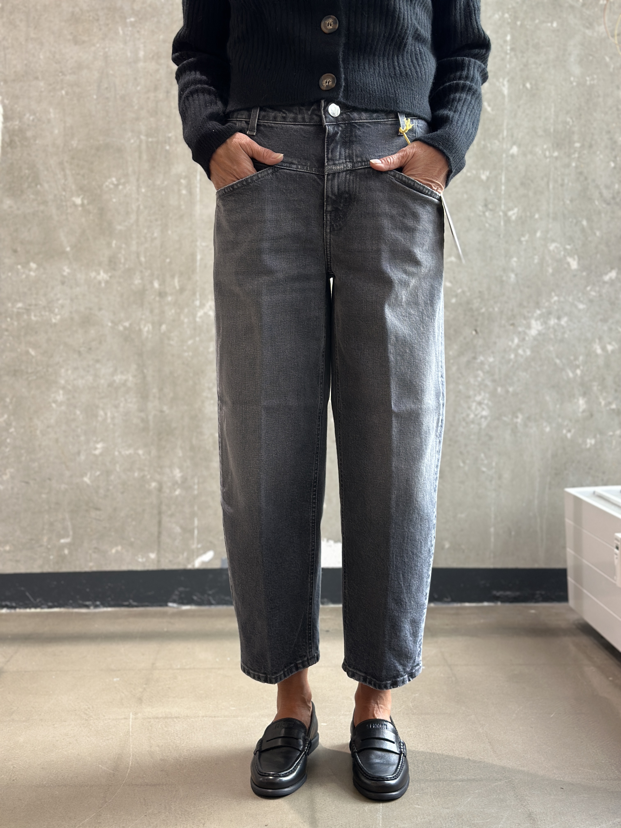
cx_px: 310
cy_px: 414
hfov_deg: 30.3
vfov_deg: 39.7
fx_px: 1148
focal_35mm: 48
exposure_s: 1/100
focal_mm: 6.86
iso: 125
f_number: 1.78
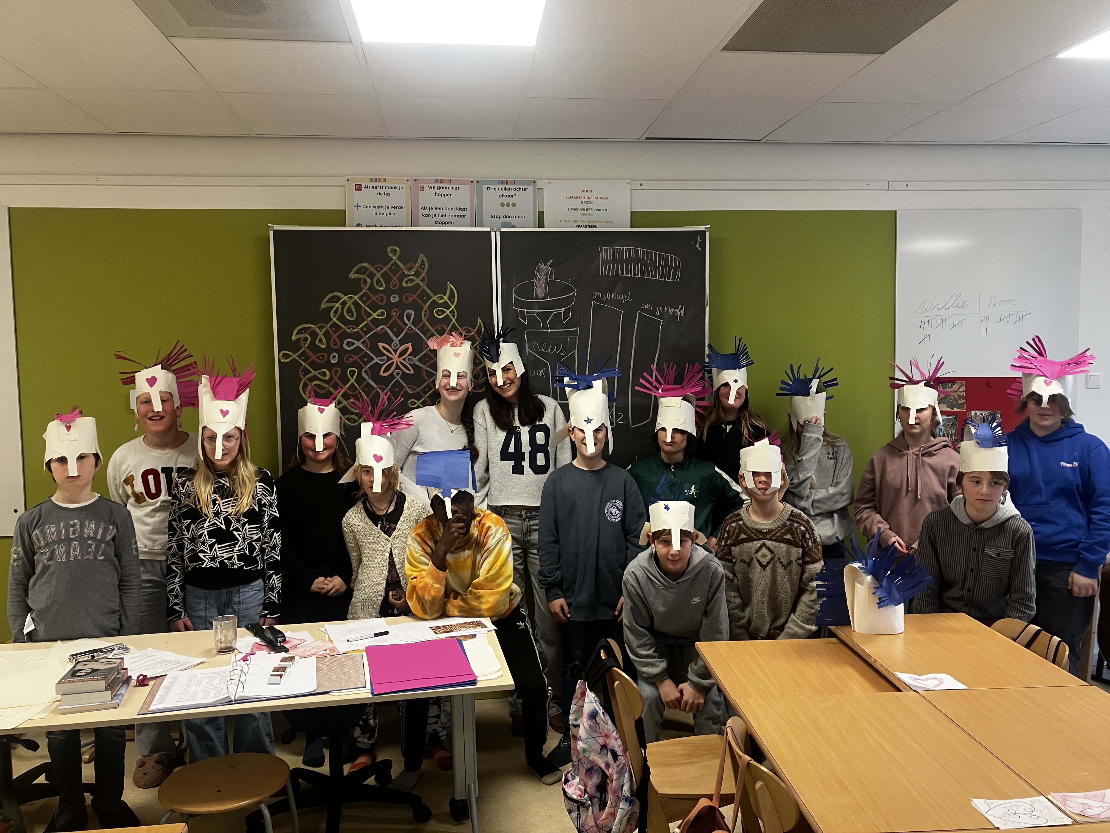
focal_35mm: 28
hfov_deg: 63.4
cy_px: 416
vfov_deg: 49.7
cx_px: 555
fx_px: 898
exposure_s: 1/50
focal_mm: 3.99
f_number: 1.8
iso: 80
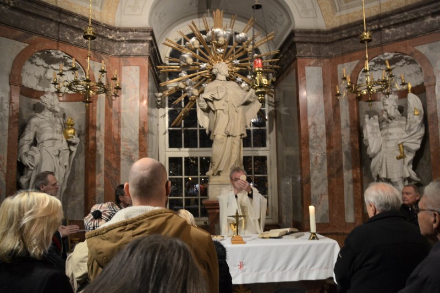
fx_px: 330
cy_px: 146
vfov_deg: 47.9
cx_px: 220
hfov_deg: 67.4
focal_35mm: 27
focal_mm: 18
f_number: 3.5
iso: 900
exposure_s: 1/15
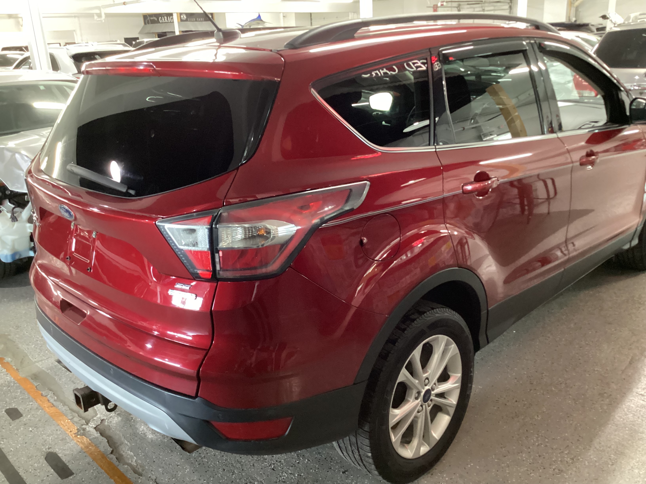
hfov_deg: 58.4
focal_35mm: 31
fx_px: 579
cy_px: 242
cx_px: 323
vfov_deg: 45.4
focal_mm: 3.3
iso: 640
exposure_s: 1/30
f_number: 2.4
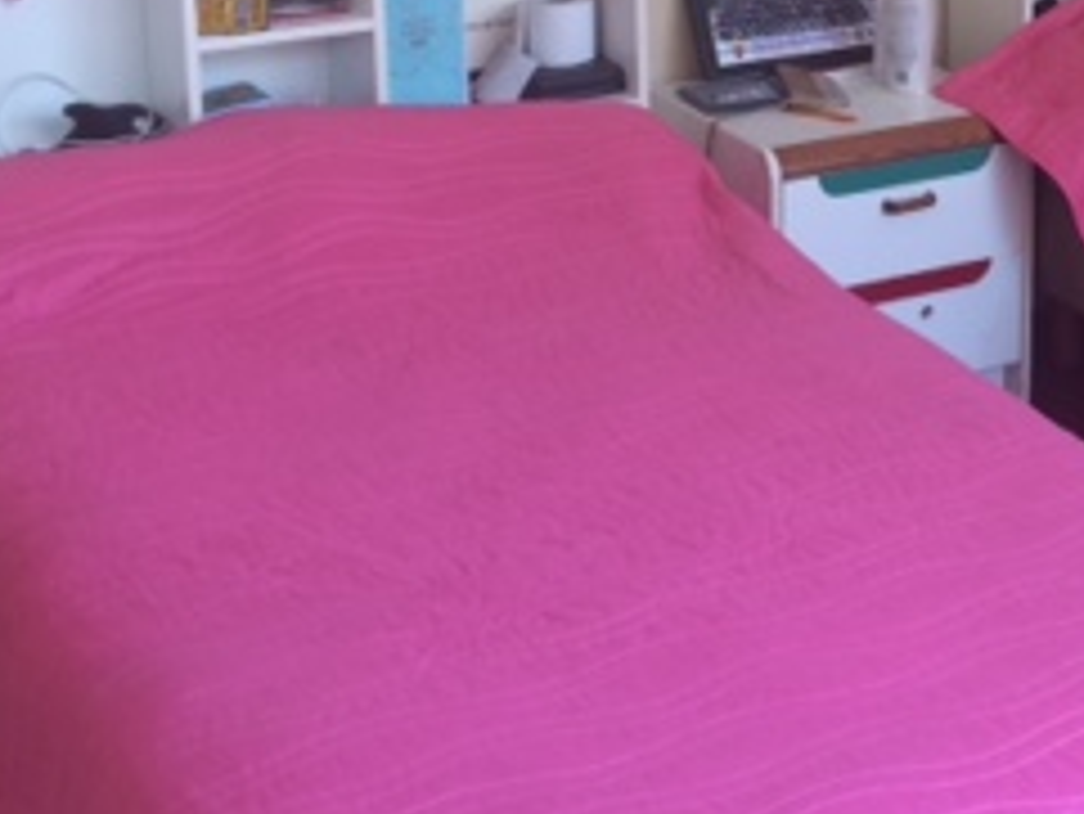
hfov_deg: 24.0
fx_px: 2412
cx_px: 1129
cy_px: -72
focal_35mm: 77
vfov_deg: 18.5
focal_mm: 4.15
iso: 40
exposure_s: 1/30
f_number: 2.2
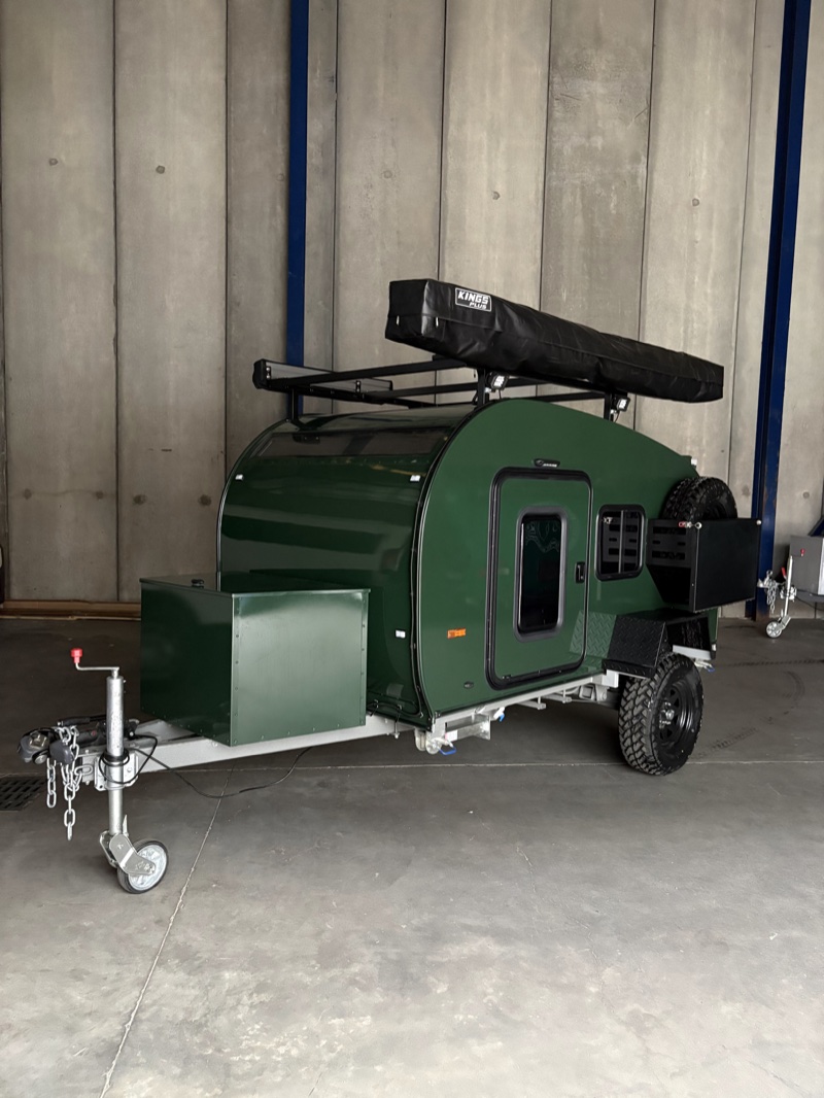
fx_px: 825
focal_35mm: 26
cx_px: 412
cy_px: 549
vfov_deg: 67.3
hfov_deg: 53.1
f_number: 1.6
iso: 640
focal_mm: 5.96
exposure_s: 1/30
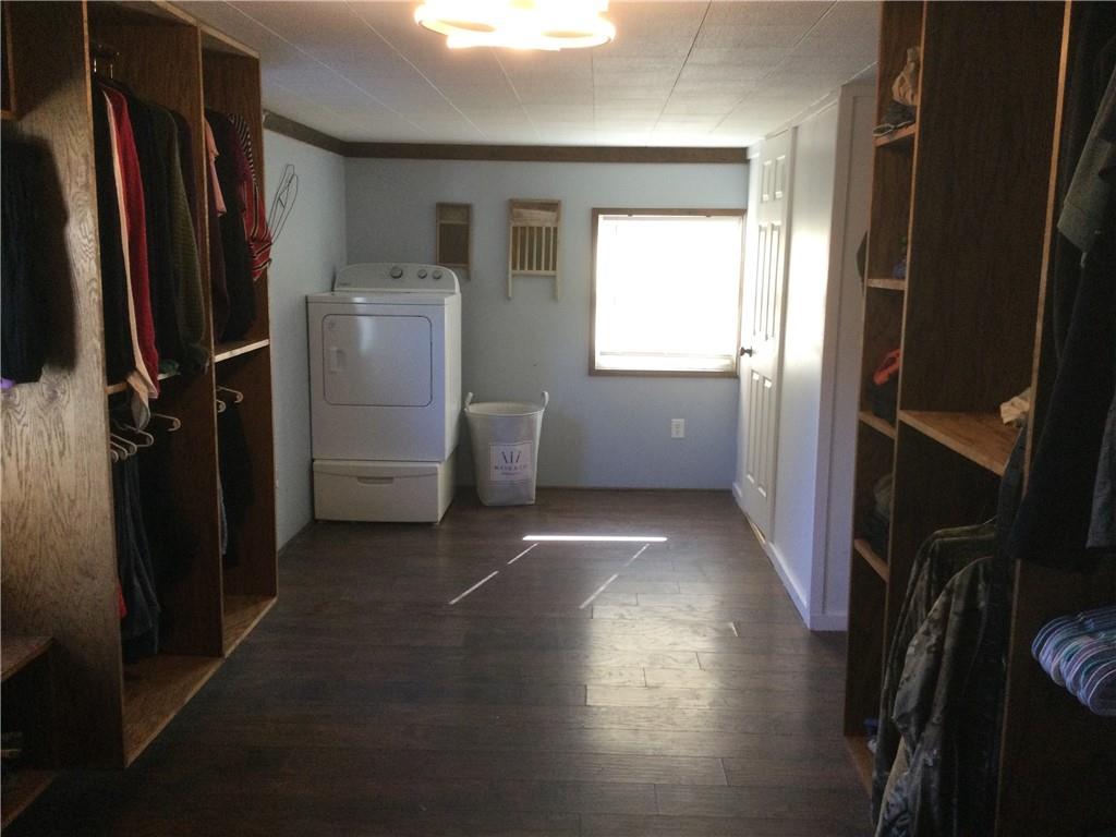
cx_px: 558
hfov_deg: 58.4
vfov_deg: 45.4
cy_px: 418
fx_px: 999
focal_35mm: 31
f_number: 2.4
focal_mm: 3.3
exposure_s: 1/30
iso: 40
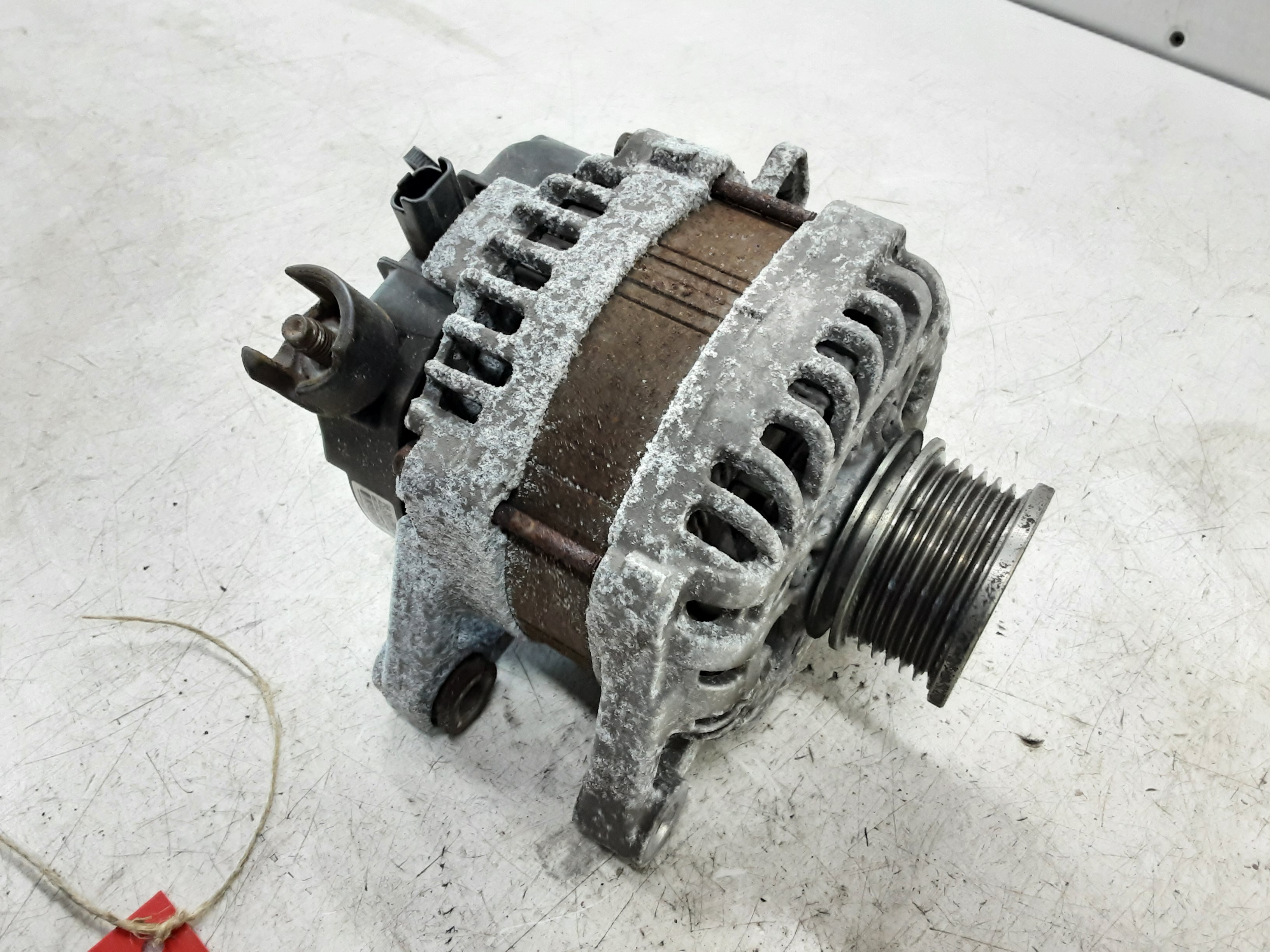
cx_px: 635
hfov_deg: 65.3
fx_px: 991
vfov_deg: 51.4
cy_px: 476
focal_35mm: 27
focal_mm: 2.91
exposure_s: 1/50
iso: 125
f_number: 1.9
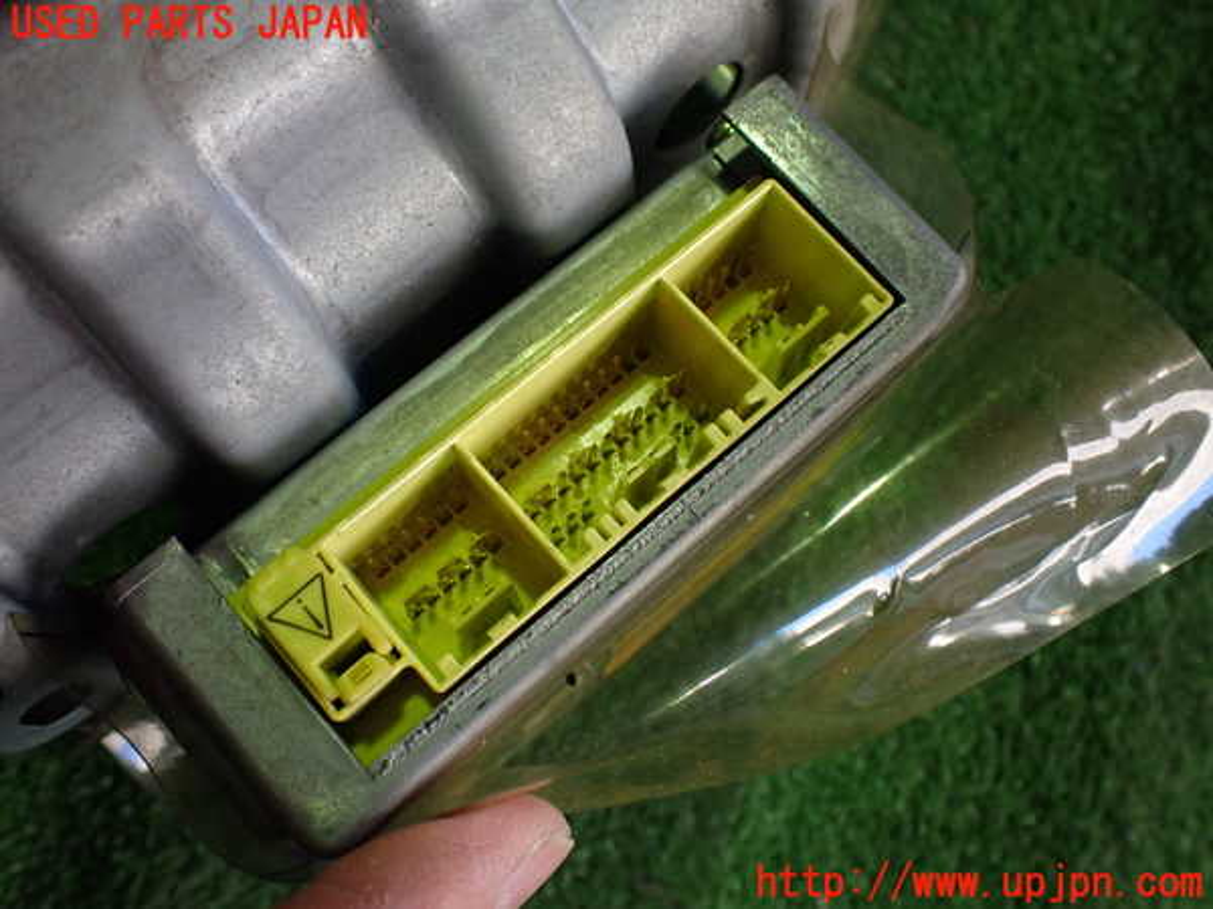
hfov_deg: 60.0
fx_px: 1051
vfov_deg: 46.8
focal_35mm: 30
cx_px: 606
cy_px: 454
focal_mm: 5.4
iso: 320
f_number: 2.3
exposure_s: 1/125
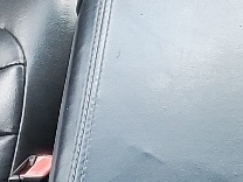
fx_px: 1404
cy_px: -56
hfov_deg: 9.8
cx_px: 242
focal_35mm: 200
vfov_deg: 7.3
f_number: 1.5
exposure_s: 1/120
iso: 83
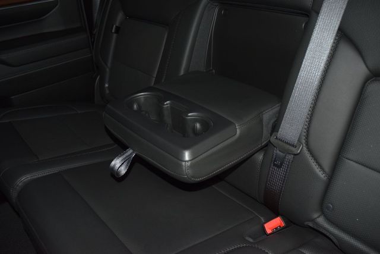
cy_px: 127
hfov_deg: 57.2
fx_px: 348
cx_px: 190
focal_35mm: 33
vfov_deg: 40.0
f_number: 3.5
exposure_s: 1/125
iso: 1250
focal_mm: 22
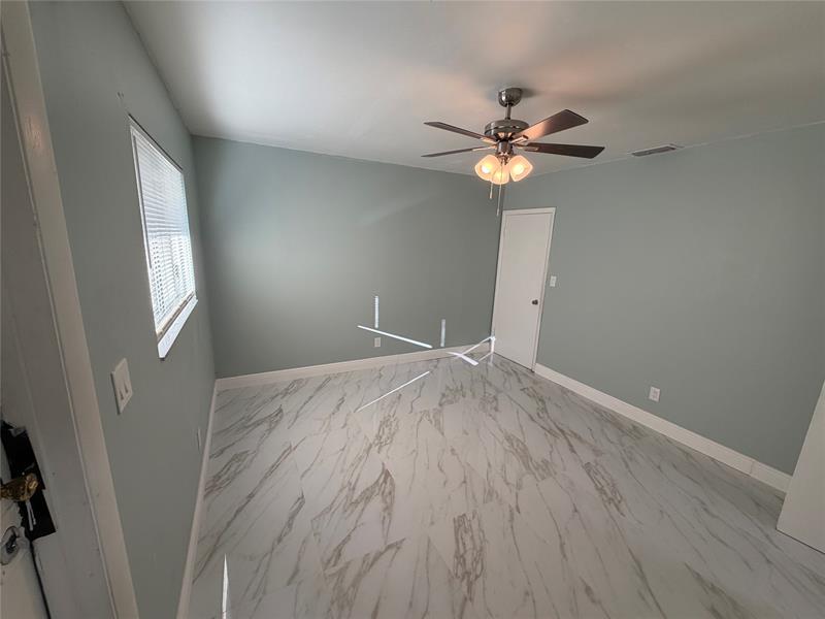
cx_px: 412
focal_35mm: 14
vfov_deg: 85.7
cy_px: 310
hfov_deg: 102.1
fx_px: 334
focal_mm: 2.22
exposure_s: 1/120
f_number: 2.2
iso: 100
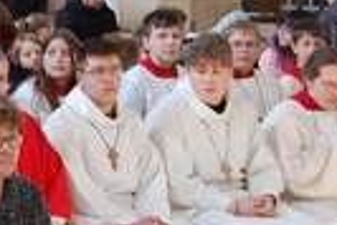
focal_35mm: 234
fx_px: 2193
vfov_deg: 5.9
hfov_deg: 8.6
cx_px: -193
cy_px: 35
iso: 400
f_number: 4
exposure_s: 1/30
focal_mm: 26
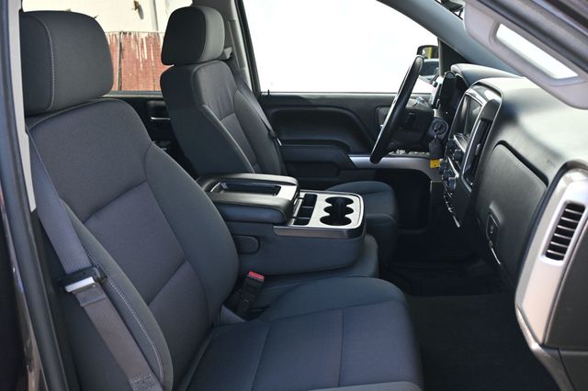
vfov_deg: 39.1
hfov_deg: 56.2
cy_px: 196
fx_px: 551
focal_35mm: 34
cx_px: 294
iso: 360
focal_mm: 22.5
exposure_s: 1/250
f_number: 4
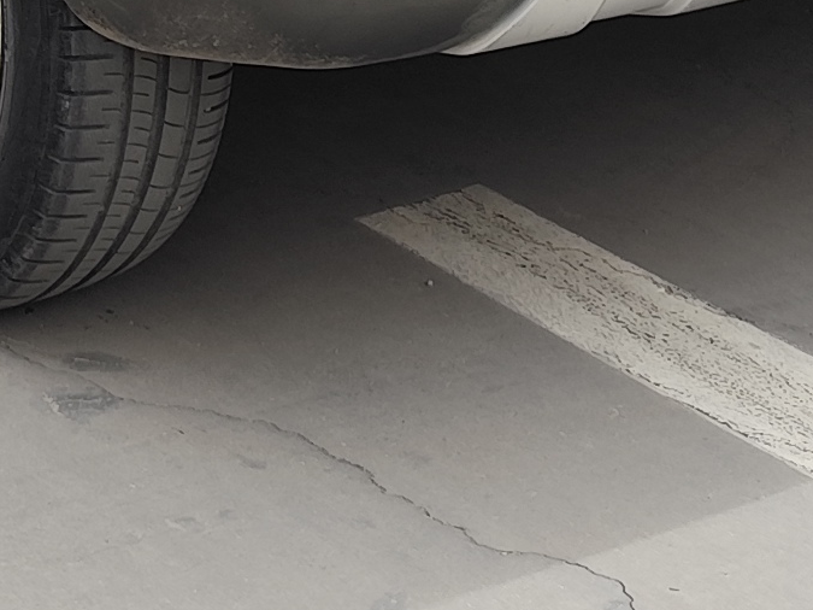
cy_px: -826
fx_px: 3264
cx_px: 105
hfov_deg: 14.1
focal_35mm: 139
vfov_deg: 9.5
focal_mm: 6.14
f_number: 1.65
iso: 50
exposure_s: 1/505
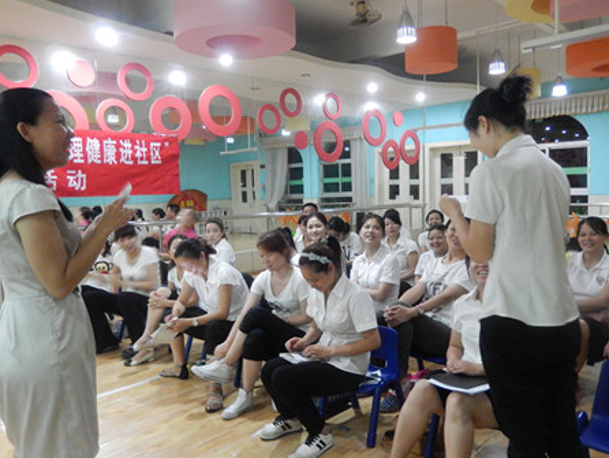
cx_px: 311
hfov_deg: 63.4
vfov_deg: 49.8
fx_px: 493
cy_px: 226
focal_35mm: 28
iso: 800
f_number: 3.4
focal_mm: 4.5
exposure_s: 1/5
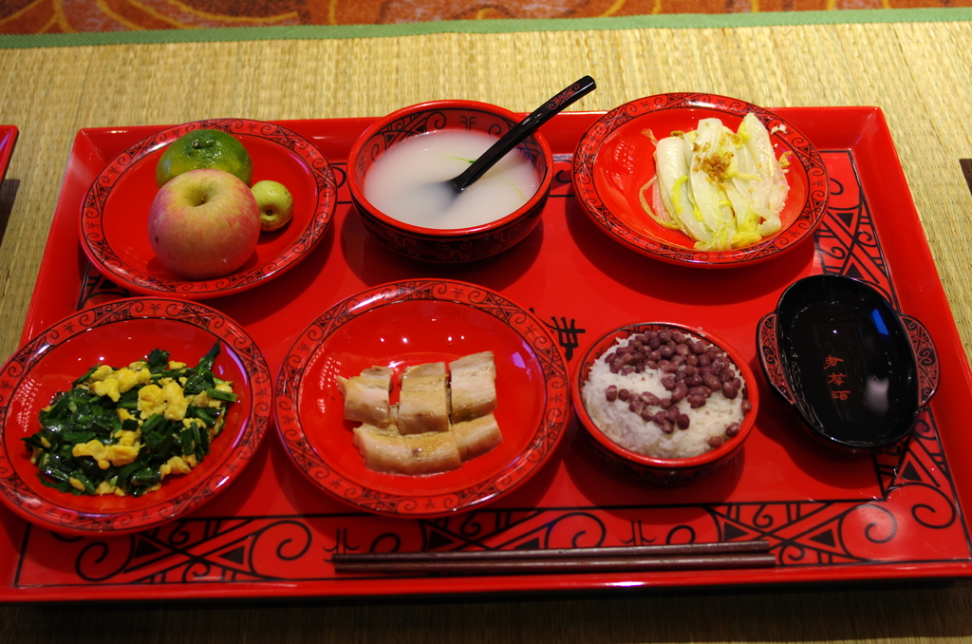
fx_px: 1239
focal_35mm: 46
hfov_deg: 42.8
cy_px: 322
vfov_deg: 29.1
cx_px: 486
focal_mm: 31
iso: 200
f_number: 4
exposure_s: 1/10
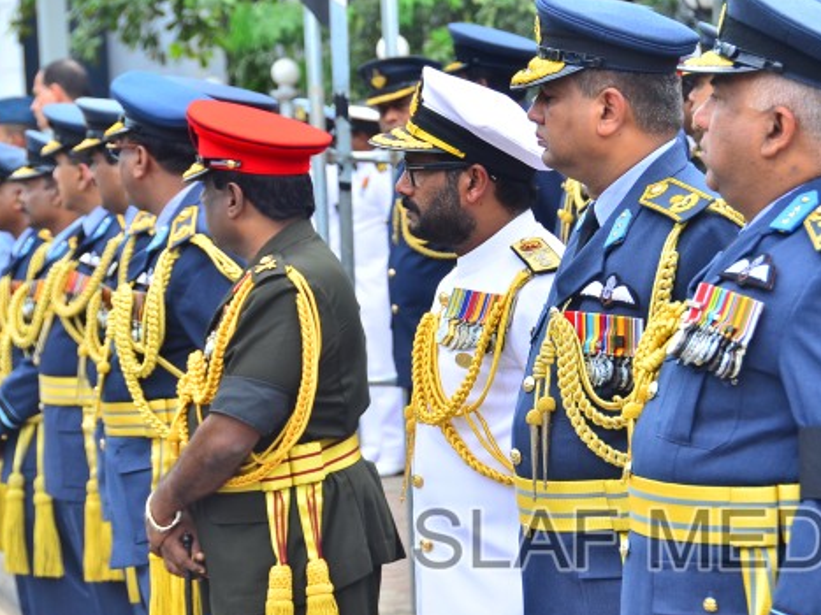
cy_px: 287
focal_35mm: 148
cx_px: 459
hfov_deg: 13.3
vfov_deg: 10.0
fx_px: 3509
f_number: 6.3
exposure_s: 1/160
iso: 250
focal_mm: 80
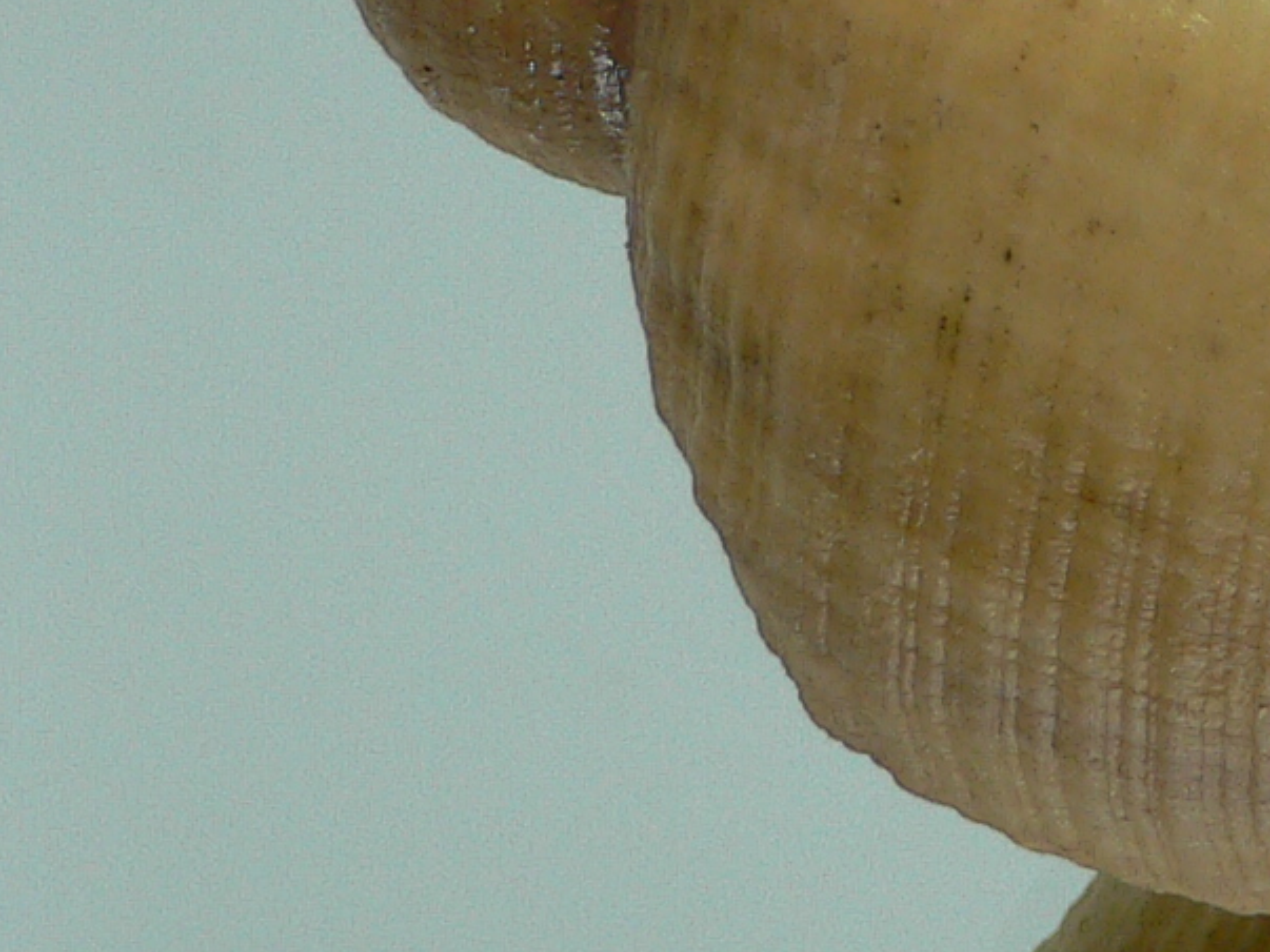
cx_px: 1735
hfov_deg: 15.8
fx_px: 4292
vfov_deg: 12.4
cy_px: -116
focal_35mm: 117
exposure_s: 1/60
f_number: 2.8
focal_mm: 4.6
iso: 100
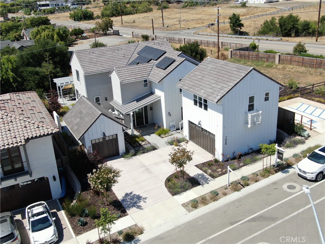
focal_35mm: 37
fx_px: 347
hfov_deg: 50.1
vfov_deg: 38.7
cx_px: 162
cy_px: 122
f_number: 3.4
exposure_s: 1/1600
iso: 200
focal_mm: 6.35
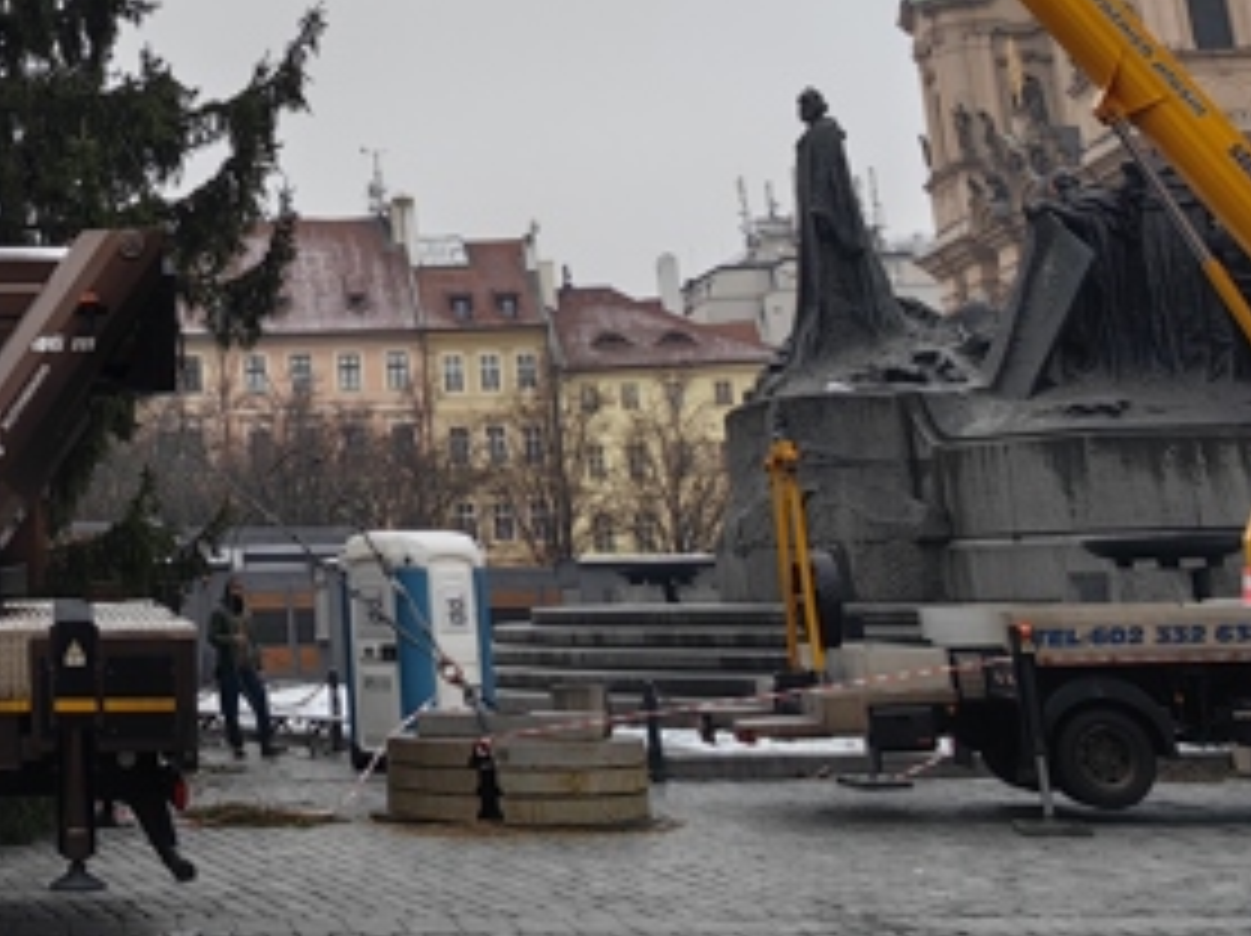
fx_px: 2419
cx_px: -9
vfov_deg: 20.4
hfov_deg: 27.3
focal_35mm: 67
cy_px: -214
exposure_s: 1/376
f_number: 2
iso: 50
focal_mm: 5.75
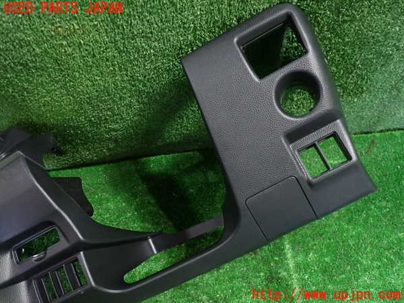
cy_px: 152
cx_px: 202
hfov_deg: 60.0
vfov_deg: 46.8
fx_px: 350
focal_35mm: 30
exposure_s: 1/30
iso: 400
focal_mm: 5.4
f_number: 2.3
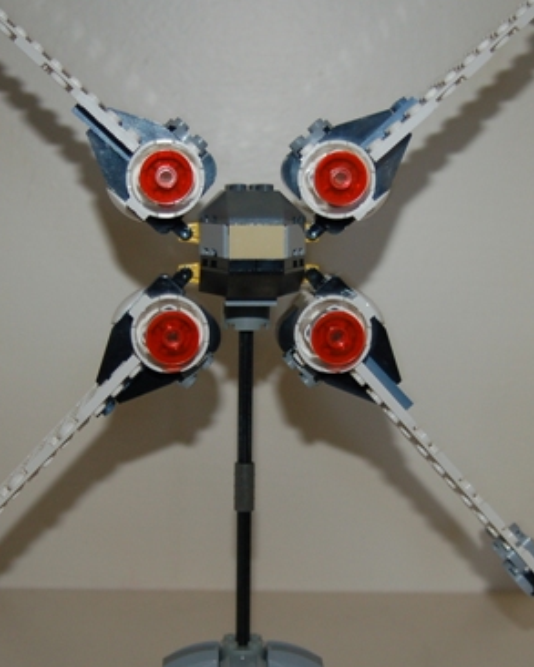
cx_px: 293
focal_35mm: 81
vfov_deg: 23.6
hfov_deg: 18.9
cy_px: 355
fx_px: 1600
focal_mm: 28
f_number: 3.5
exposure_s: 1/60
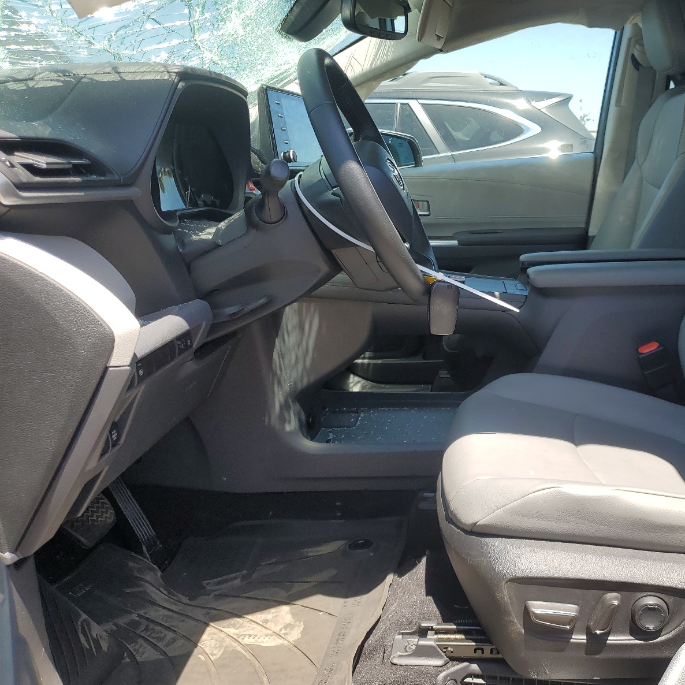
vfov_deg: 52.5
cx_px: 454
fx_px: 694
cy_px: 344
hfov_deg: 51.6
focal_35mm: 31
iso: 50
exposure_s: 1/833
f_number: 1.5
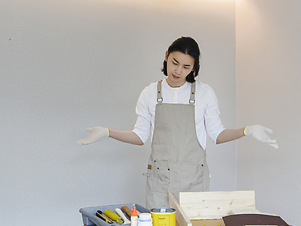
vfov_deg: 26.1
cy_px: 121
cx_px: 163
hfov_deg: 34.3
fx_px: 487
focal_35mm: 56
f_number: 5.6
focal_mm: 42
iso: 320
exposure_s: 1/125
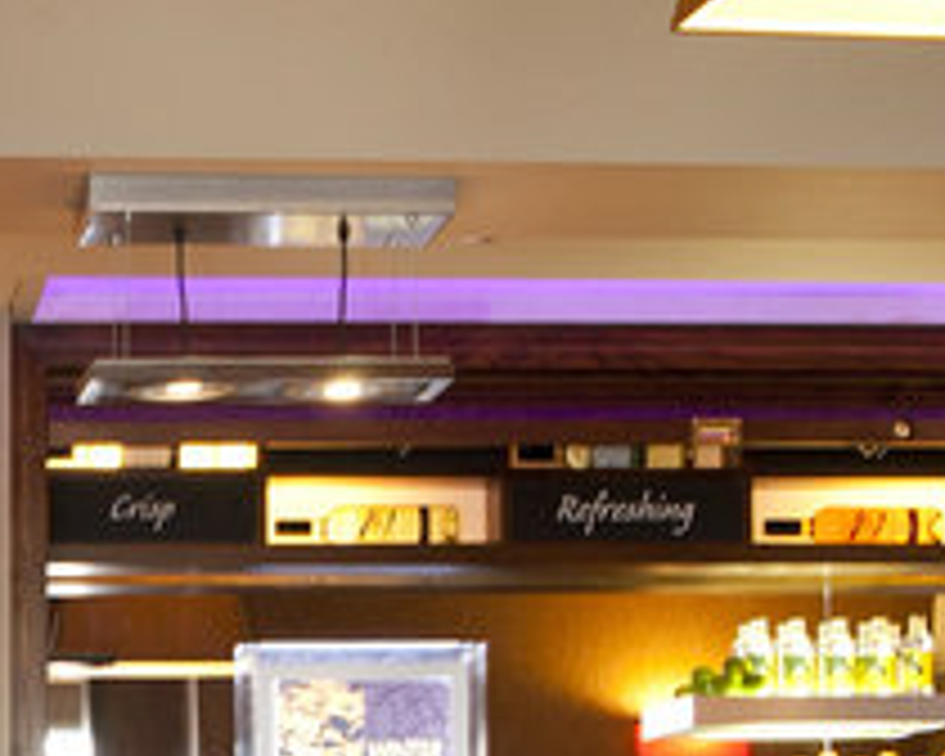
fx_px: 4195
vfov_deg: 10.1
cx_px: 22
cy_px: 981
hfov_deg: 12.7
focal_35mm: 150
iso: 200
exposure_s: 1/6
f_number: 5.6
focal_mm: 28
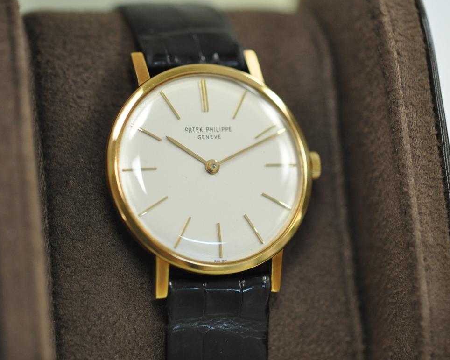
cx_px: 209
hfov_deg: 18.3
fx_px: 1398
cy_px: 180
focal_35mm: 105
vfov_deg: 14.7
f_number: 3.2
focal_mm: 60
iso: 800
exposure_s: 1/160
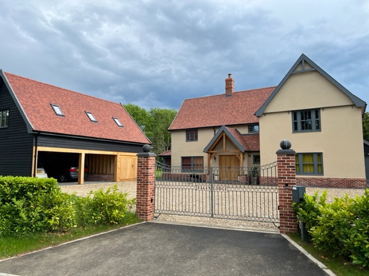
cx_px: 184
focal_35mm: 26
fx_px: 277
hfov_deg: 67.3
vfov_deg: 53.1
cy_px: 138
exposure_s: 1/2404
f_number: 1.5
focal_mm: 5.7
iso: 50
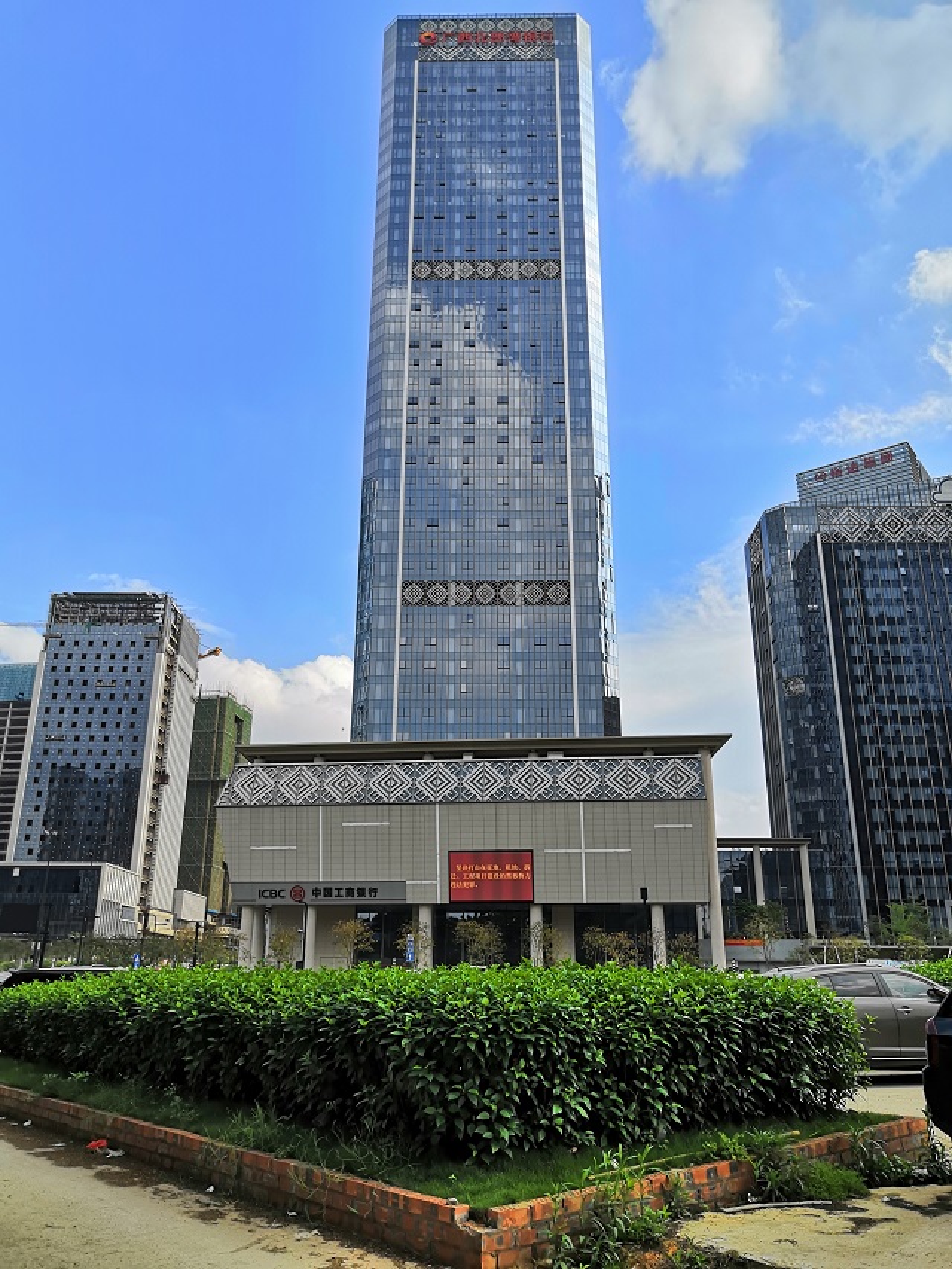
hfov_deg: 51.4
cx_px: 476
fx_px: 990
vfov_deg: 65.3
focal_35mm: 27
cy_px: 634
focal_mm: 3.95
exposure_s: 1/1770
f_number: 1.8
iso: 50
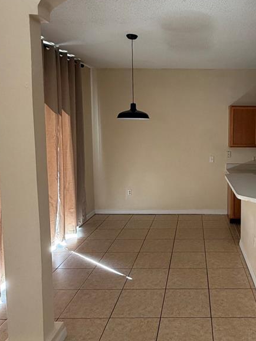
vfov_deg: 61.6
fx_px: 286
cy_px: 157
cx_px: 201
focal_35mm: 29
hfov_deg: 46.0
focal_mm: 2.22
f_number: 2.2
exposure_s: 1/121
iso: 160
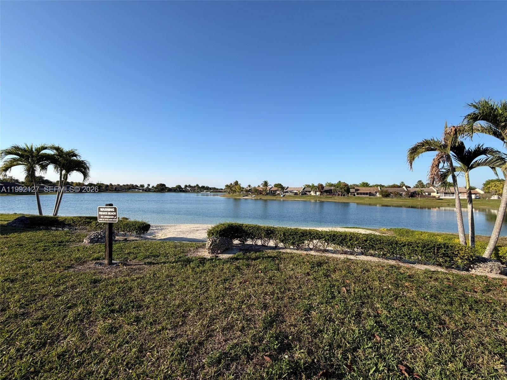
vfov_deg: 85.7
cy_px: 190
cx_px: 254
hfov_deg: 102.1
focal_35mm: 14
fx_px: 205
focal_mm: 2.22
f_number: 2.2
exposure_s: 1/770
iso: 25
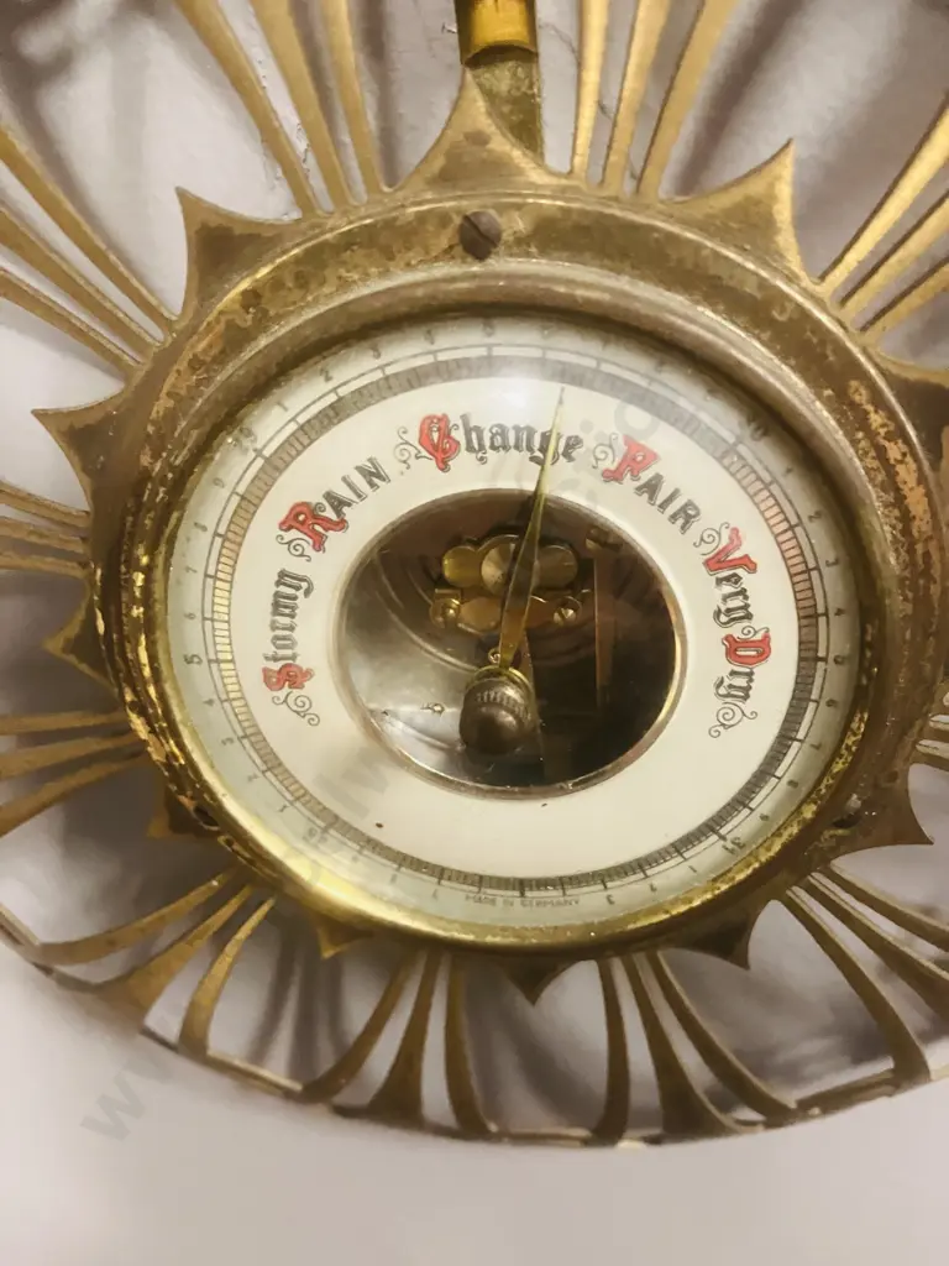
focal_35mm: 28
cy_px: 633
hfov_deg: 49.7
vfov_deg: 63.4
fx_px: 1023
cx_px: 474
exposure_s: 1/30
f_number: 1.8
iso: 500
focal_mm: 3.99
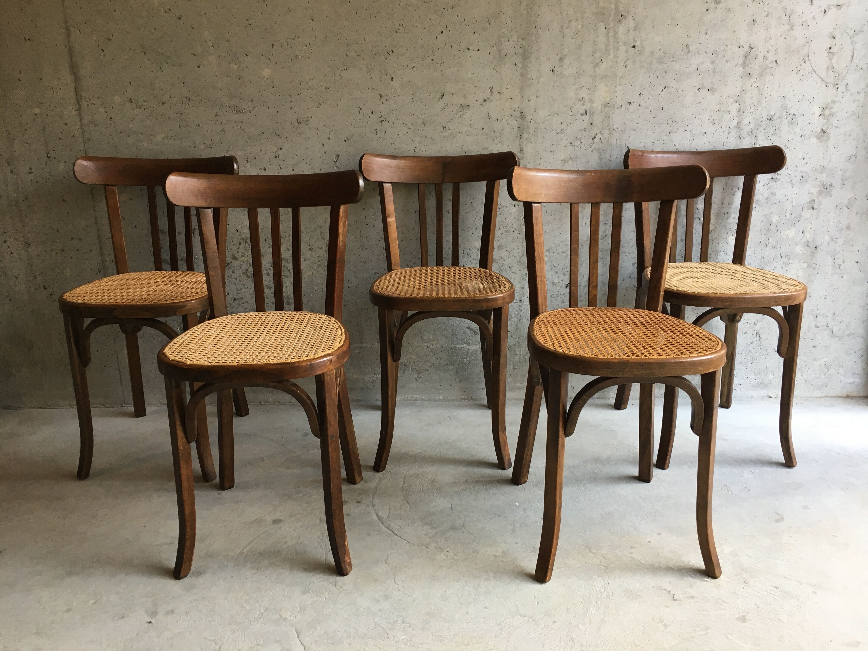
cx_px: 434
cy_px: 326
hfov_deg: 61.7
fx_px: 727
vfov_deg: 48.2
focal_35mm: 29
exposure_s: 1/33
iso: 40
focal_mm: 4.15
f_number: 2.2
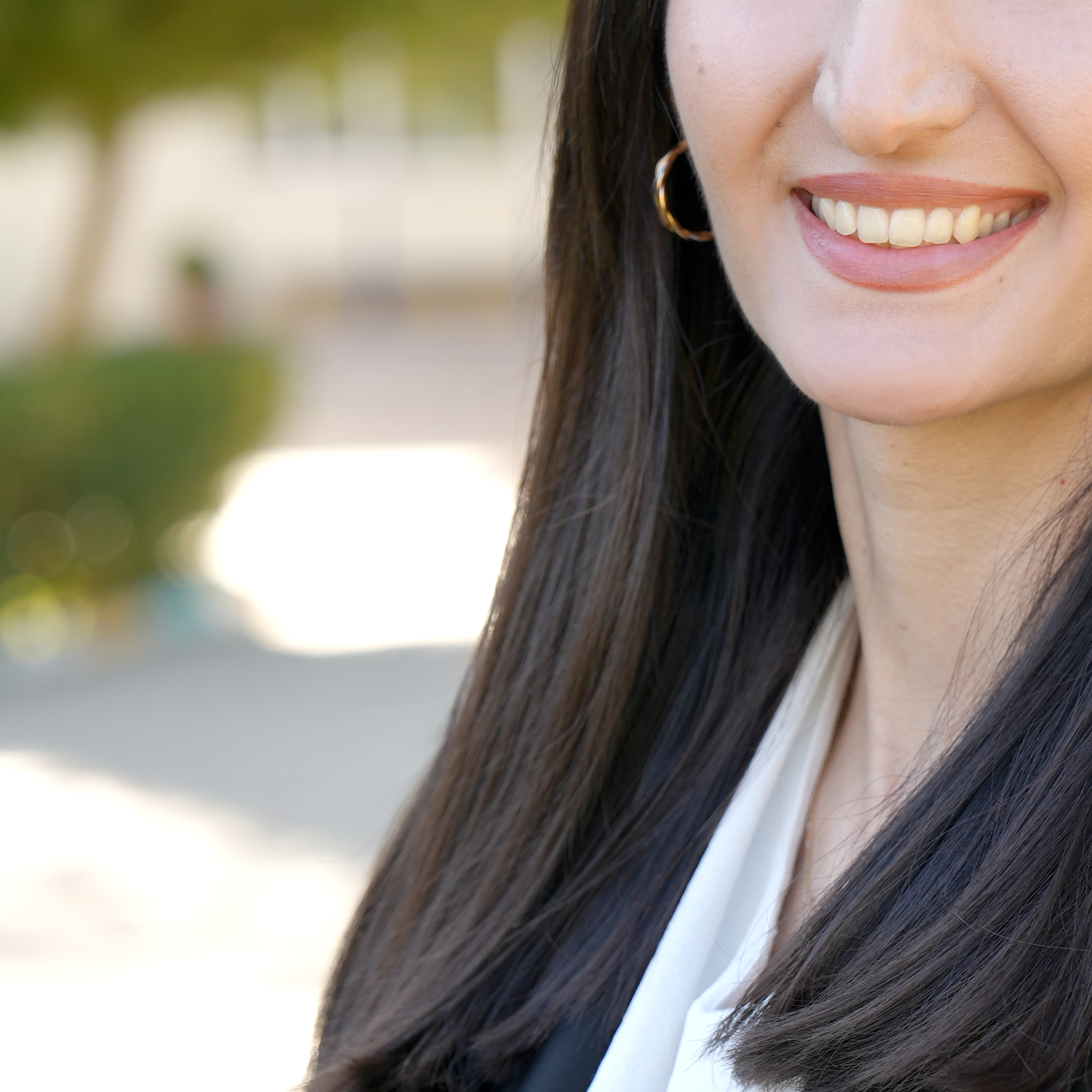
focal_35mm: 194
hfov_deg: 9.0
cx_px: 933
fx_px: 6924
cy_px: 679
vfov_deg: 9.0
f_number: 4
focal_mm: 70
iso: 100
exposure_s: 1/100
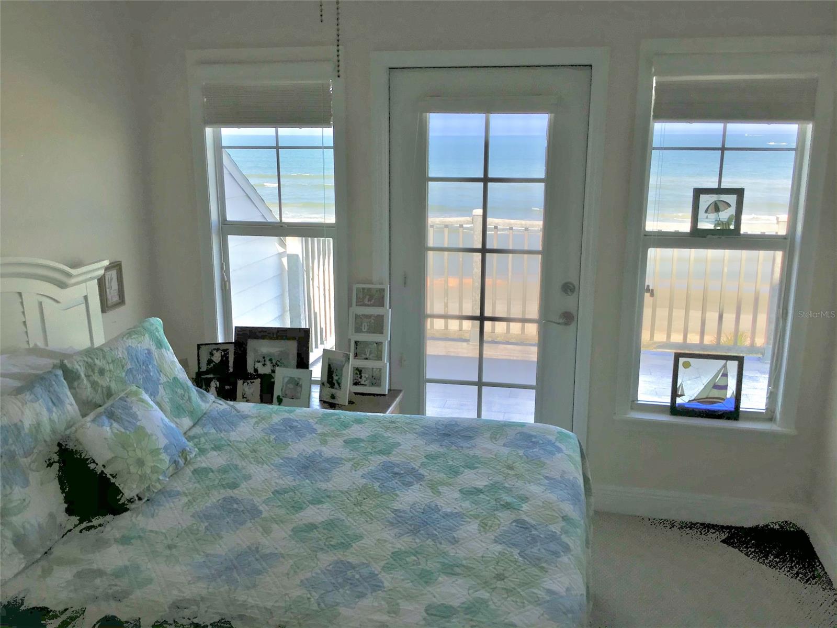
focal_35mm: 31
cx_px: 418
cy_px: 314
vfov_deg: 45.4
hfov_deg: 58.4
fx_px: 750
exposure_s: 1/886
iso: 25
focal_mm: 3.3
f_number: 2.4
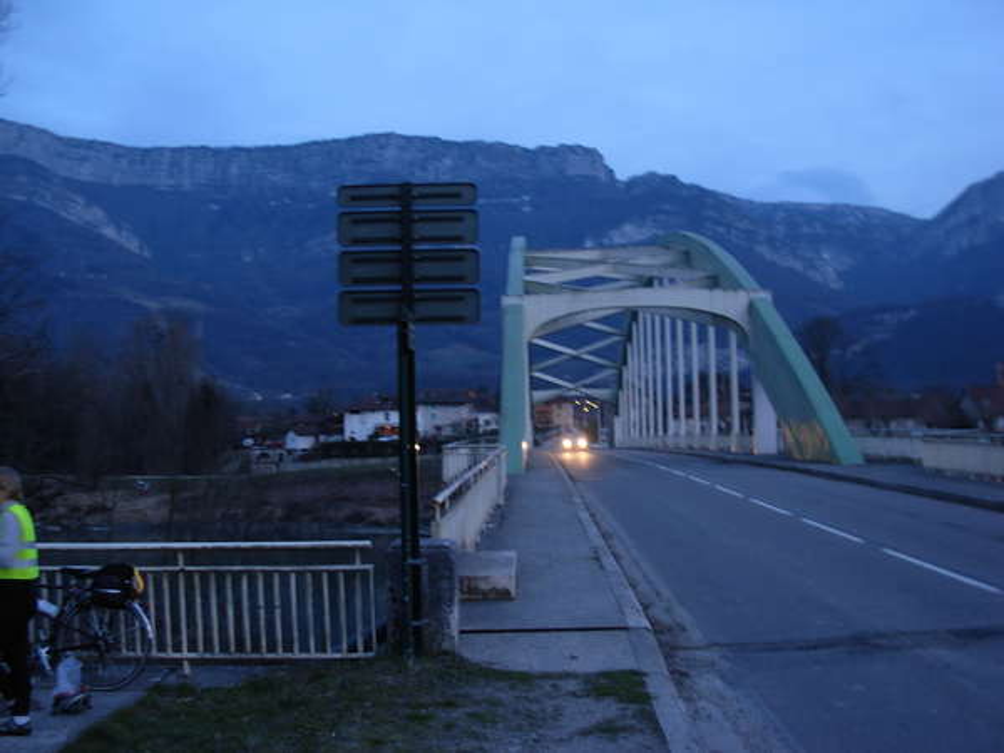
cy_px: 376
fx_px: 1102
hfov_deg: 49.0
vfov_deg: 37.7
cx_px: 502
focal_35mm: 38
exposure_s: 1/4
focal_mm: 6.3
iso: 84
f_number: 2.9
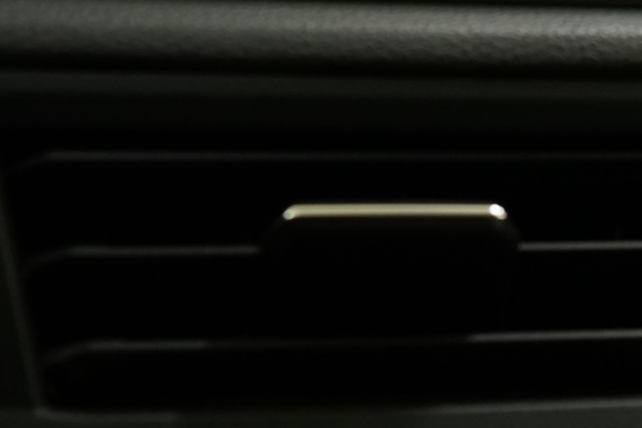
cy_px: 535
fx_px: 1427
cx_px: 678
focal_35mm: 80
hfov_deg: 24.0
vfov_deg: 16.3
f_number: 5.6
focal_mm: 31
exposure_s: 1/25
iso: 2000
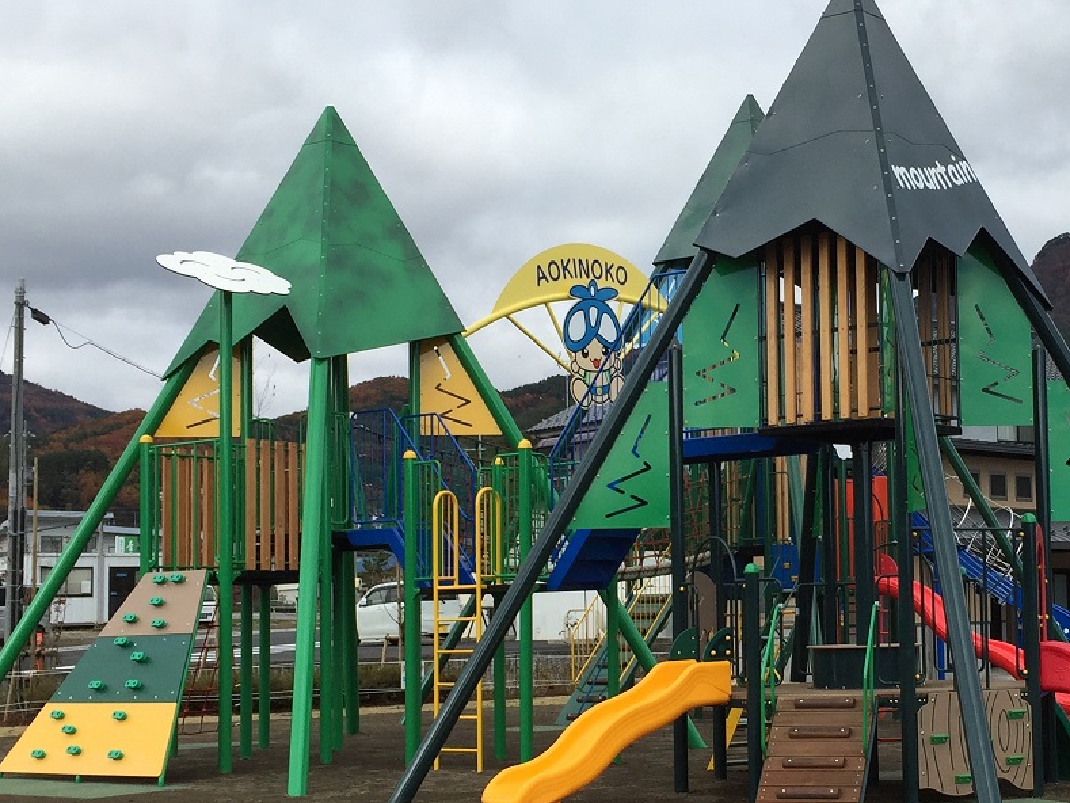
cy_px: 480
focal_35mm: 60
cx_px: 784
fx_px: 1855
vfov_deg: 24.4
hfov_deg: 31.7
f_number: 2.2
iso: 32
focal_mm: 4.15
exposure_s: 1/1199
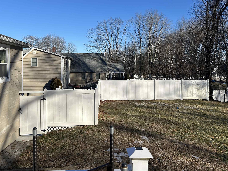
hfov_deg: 58.4
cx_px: 115
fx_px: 204
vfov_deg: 45.3
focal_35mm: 31
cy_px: 74
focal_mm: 5.7
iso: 50
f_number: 1.5
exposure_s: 1/4444
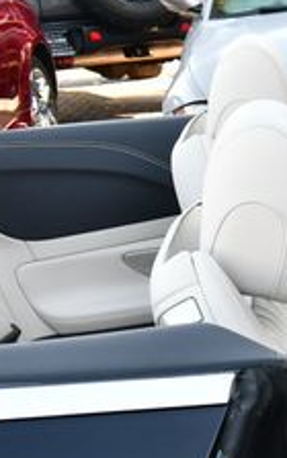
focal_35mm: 105
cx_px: 633
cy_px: 429
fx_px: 1314
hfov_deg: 11.0
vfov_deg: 19.4
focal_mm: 18
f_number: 4.5
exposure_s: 1/250
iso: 400
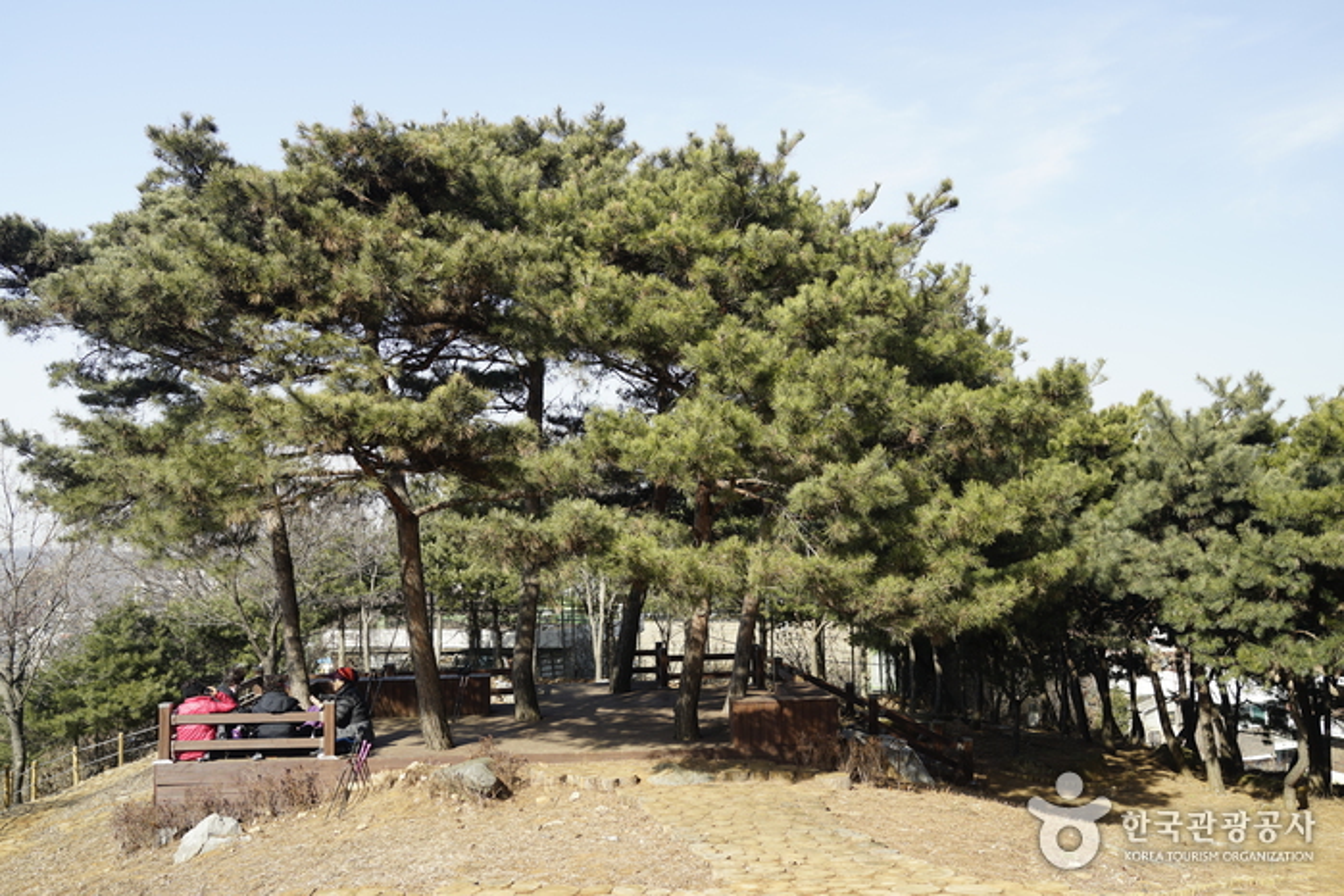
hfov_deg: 54.4
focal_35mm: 35
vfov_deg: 37.9
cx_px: 672
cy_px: 448
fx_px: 1307
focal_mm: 35
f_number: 4
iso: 200
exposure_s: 1/400
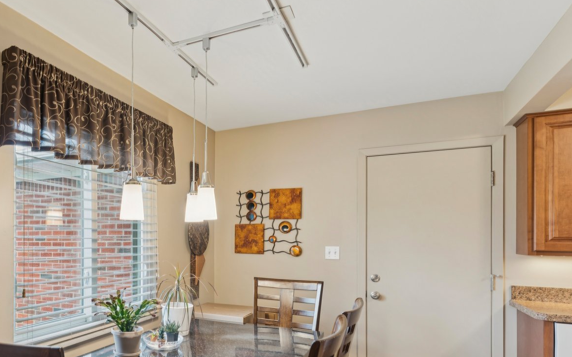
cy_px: 249
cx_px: 151
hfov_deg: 68.4
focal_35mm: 25
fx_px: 390
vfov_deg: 48.1
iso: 200
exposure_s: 1/13
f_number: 4.5
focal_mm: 14
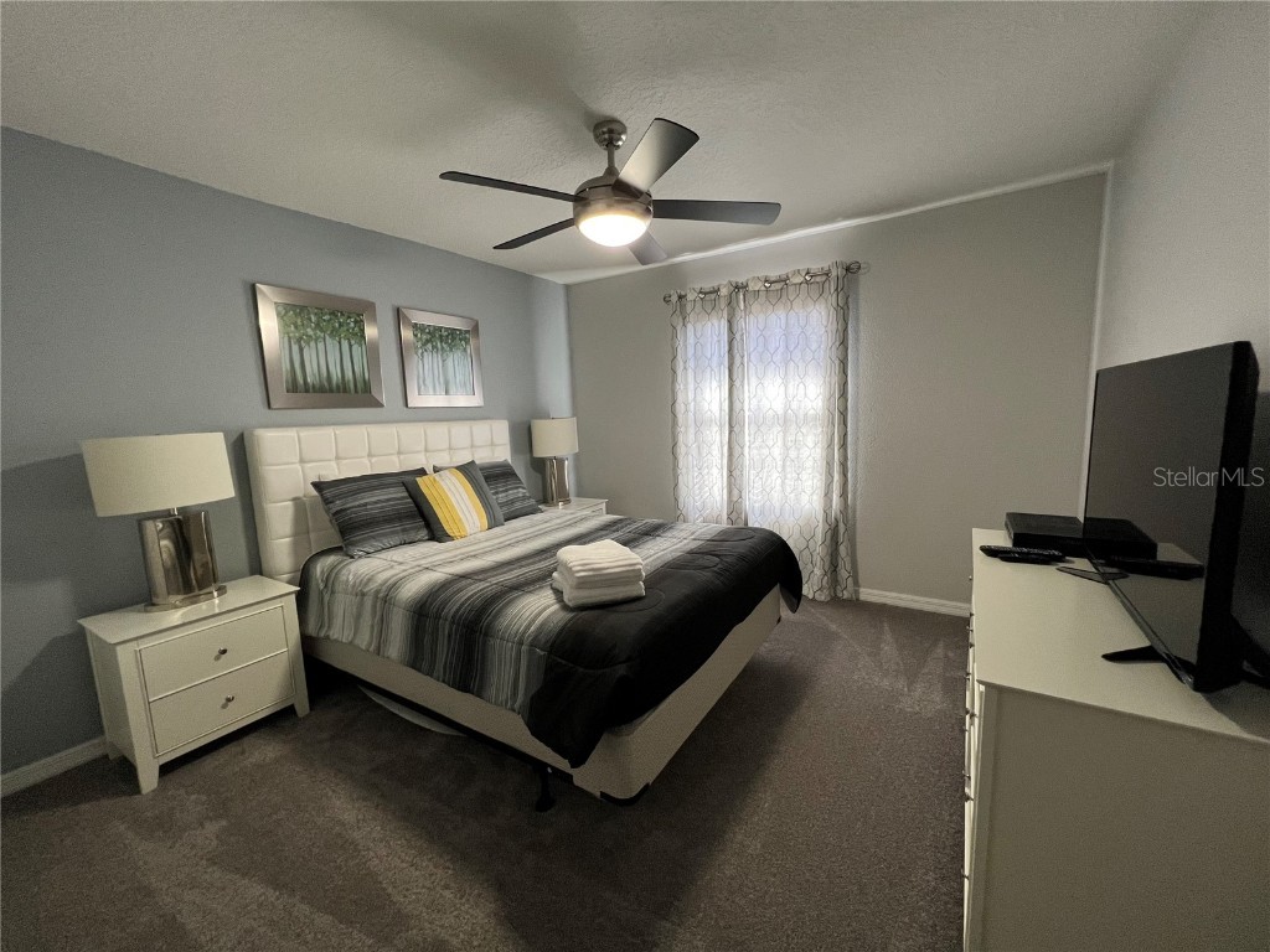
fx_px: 477
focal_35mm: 13
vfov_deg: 89.9
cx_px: 635
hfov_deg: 106.2
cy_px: 476
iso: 200
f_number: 1.8
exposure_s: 1/60
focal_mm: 1.57
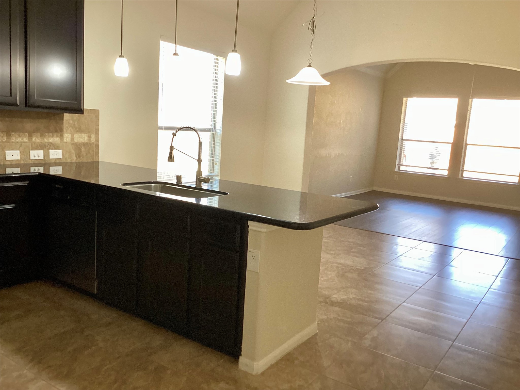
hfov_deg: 58.4
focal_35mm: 31
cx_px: 260
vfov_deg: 45.4
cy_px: 195
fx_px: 466
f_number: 2.4
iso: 125
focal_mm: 3.3
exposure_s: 1/60
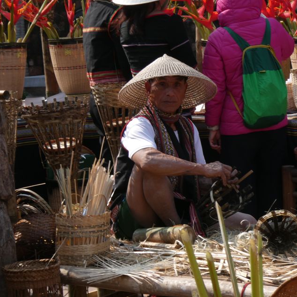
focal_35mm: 136
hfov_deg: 12.8
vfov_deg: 12.8
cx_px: 192
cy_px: 149
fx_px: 1320
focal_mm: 20.6
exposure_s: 1/200
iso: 80
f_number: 5.6
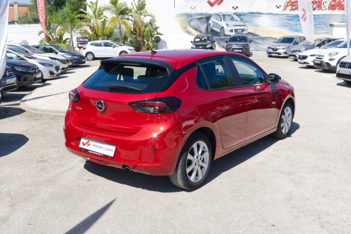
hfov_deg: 51.9
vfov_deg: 36.0
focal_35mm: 37
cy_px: 117
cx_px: 176
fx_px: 361
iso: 160
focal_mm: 24.9
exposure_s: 1/250
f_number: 9
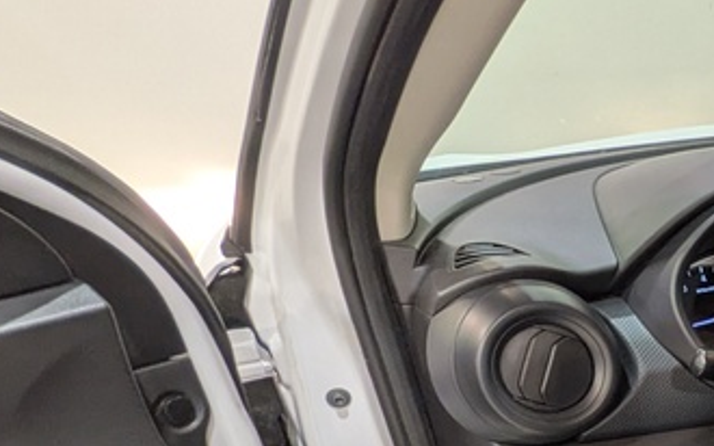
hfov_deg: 30.2
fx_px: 895
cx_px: 1008
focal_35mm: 46
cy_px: 483
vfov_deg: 26.0
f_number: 2.2
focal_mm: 1.83
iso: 51
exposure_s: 1/30
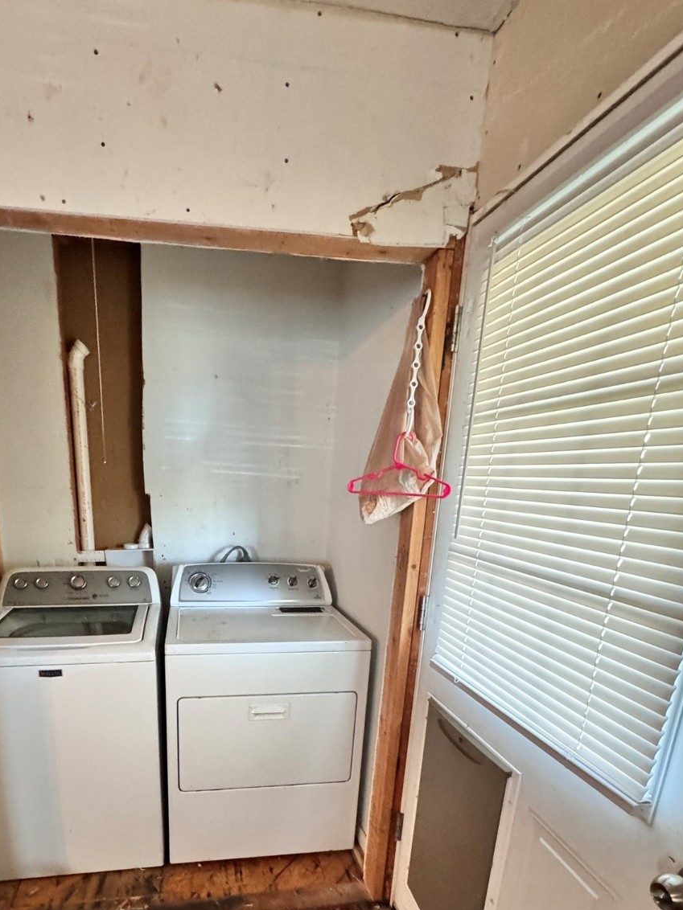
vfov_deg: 81.6
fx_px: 500
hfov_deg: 67.6
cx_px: 255
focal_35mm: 19
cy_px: 611
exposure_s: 1/60
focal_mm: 2.22
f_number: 2.2
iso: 1250
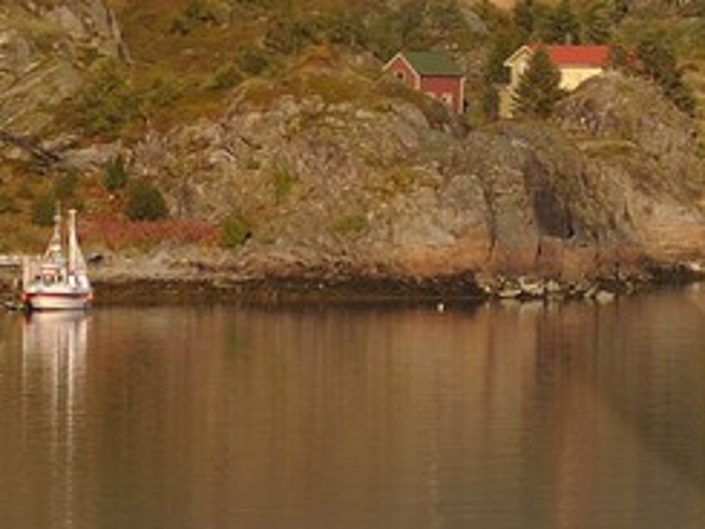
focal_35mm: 877
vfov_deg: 1.7
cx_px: 1430
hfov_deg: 2.3
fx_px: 17870
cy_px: -451
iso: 200
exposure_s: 1/400
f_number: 8
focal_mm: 140
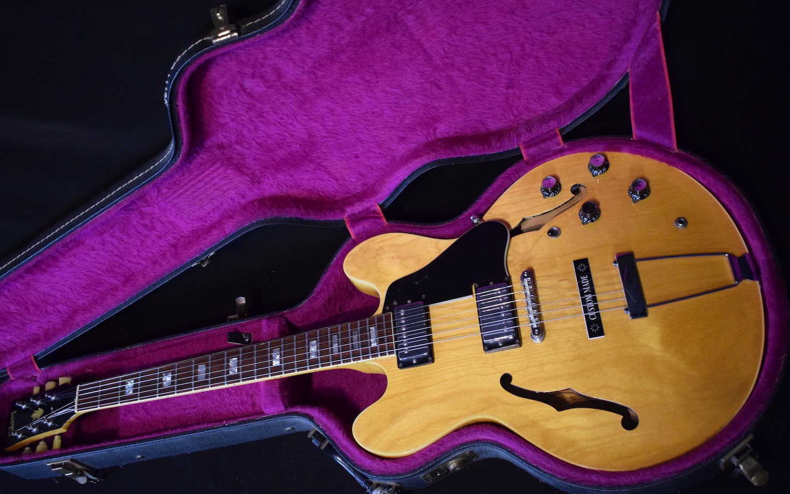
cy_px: 260
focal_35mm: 37
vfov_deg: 34.4
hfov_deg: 52.7
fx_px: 797
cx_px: 395
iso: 3200
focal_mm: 24
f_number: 3.8
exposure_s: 1/60
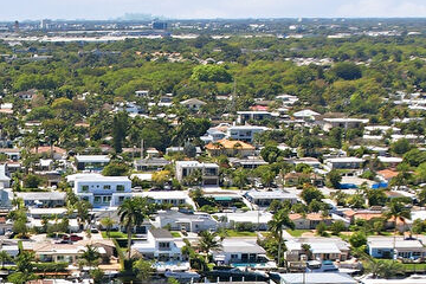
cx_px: -64
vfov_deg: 13.5
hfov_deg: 19.6
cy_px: 331
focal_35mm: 99
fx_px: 1171
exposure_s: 1/725
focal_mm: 8.4
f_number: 2.8
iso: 110
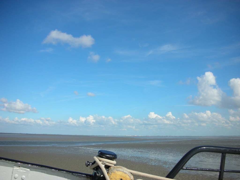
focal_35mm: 35
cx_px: 120
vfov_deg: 40.7
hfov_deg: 52.6
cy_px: 90
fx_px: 243
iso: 50
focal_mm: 5.8
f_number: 8.5
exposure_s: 1/112
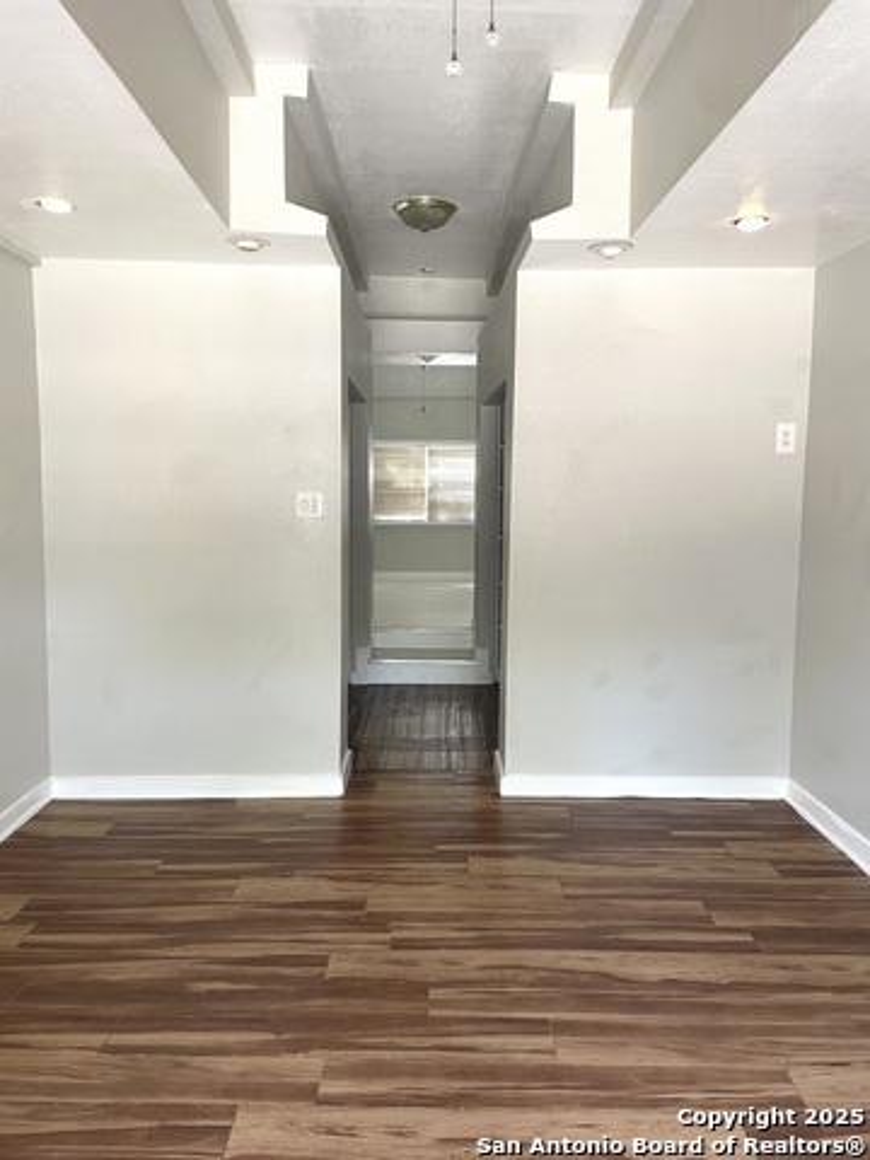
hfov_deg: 53.1
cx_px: 435
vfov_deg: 67.3
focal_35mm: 26
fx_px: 871
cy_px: 580
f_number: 1.6
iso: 125
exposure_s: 1/60
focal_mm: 4.2
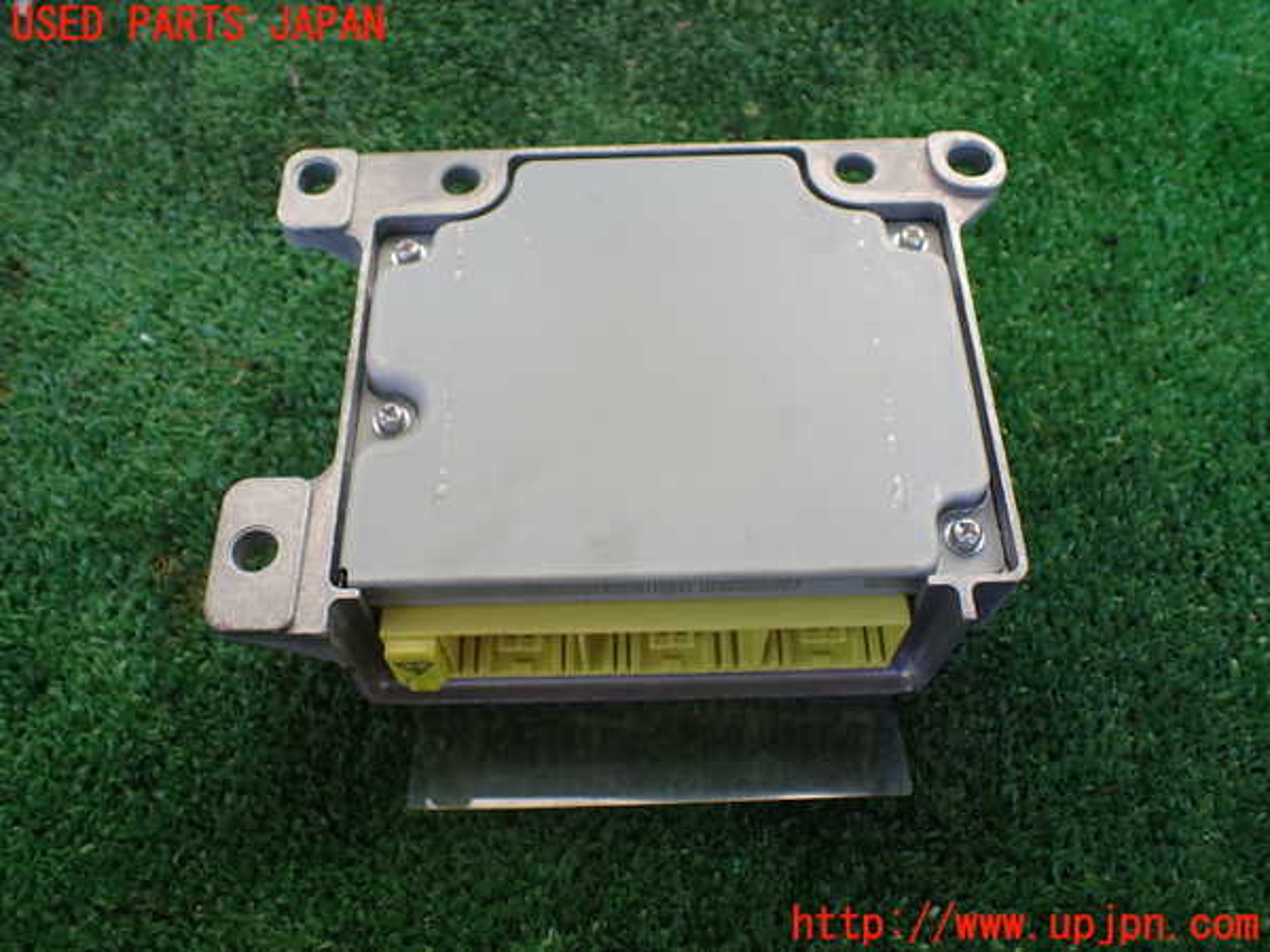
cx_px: 635
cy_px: 476
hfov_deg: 60.0
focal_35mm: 30
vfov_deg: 46.8
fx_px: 1101
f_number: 2.3
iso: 100
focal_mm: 5.4
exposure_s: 1/160
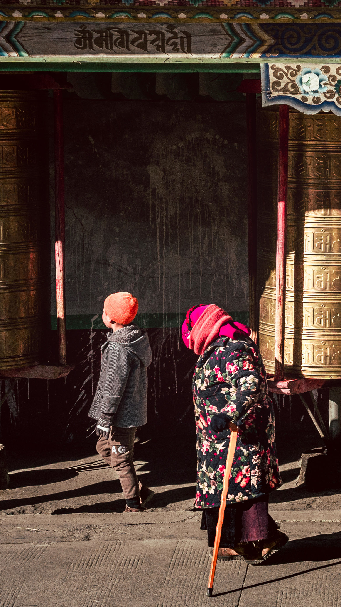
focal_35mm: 158
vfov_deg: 13.6
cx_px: 495
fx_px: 2540
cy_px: 212
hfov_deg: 7.6
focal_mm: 70
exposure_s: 1/3200
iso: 250
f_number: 5.6
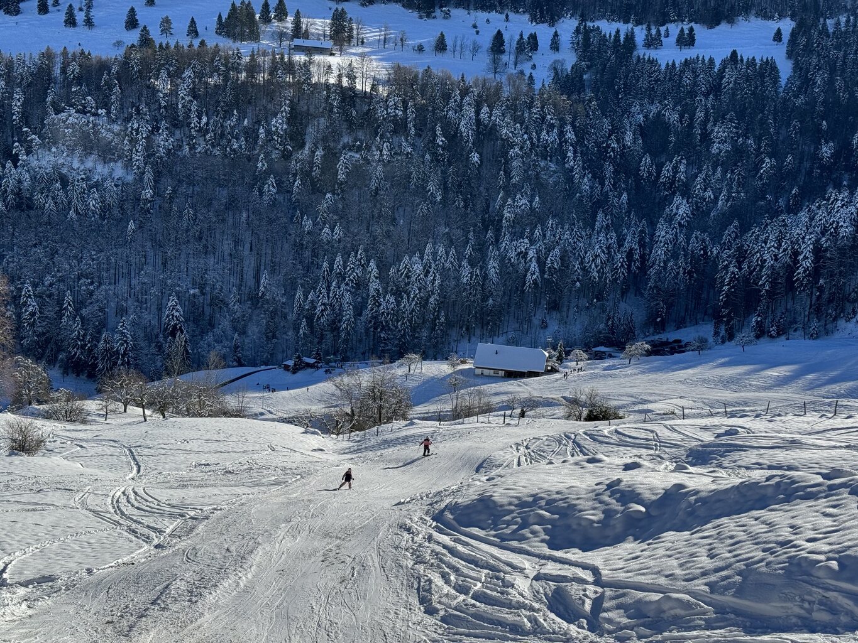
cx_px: 429
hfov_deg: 39.7
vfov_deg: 30.3
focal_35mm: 48
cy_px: 322
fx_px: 1190
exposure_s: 1/9009
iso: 80
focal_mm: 6.86
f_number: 1.78
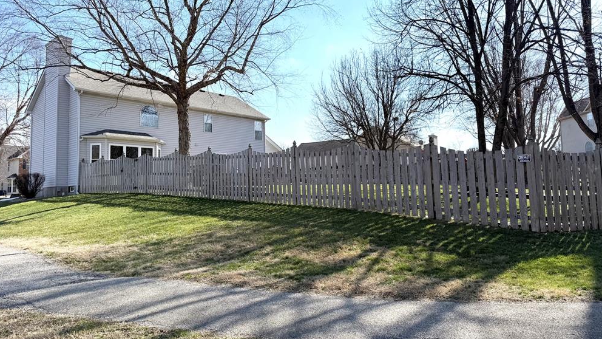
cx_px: 304
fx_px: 431
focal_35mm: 27
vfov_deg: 42.9
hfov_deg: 69.9
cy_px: 156
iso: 80
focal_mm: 6.76
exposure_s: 1/4167
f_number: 1.78
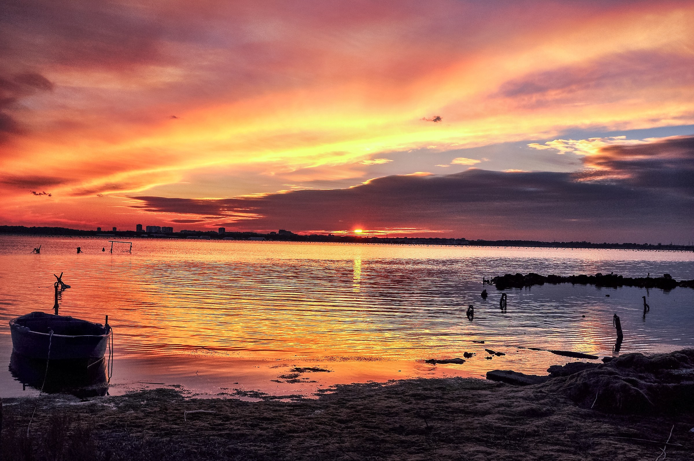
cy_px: 230
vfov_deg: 36.8
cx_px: 347
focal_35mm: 36
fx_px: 693
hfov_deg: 53.2
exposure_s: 1/160
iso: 200
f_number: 11
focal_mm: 24
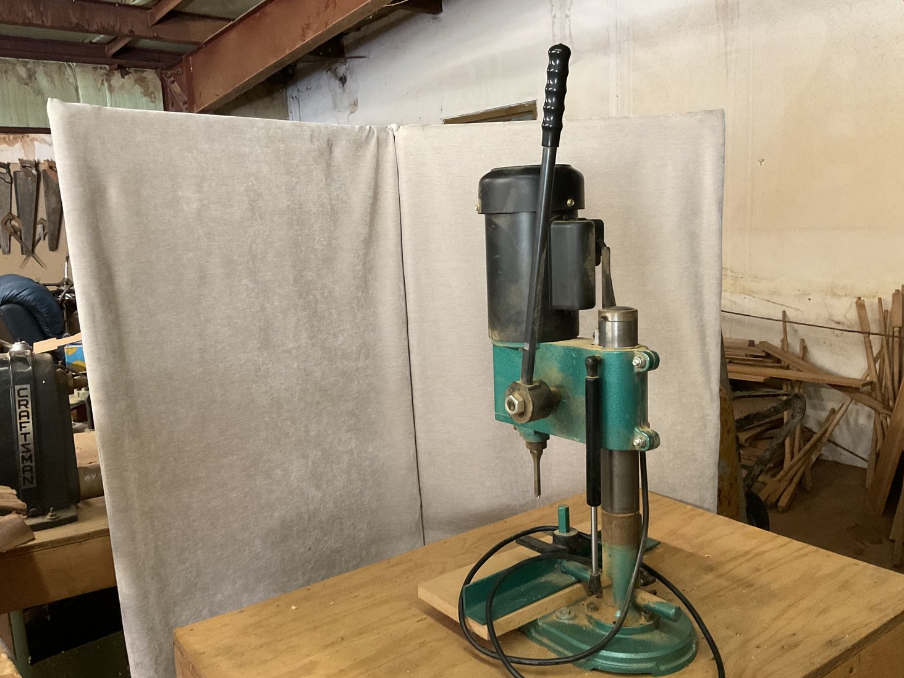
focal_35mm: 30
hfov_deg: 60.0
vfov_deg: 46.8
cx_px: 443
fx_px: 783
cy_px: 338
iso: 250
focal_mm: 3
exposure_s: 1/60
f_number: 1.8
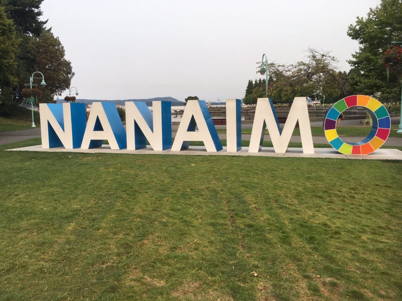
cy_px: 150
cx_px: 201
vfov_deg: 48.2
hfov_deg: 61.7
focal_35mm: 29
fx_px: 337
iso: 25
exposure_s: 1/242
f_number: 2.2
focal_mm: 4.15
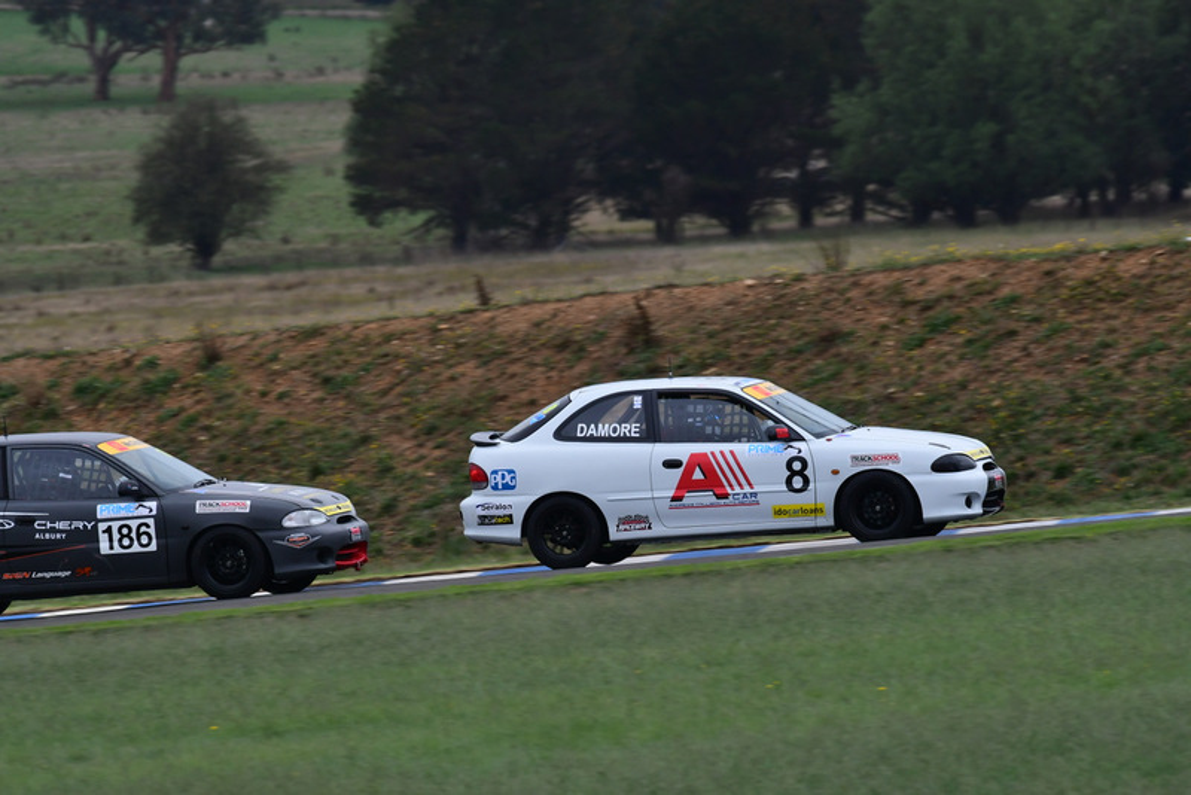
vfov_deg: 2.1
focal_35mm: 660
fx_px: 21842
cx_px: 596
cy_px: 398
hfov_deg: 3.1
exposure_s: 1/640
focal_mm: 440
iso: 640
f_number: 13
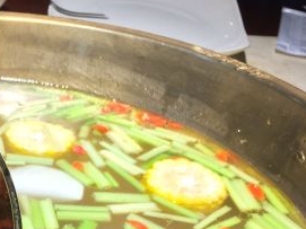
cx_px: 3
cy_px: 252
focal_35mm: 75
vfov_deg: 18.8
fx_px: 663
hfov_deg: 24.8
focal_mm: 4.15
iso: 40
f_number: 2.2
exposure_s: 1/50
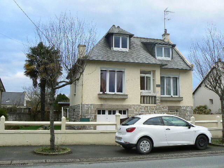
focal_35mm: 36
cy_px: 84
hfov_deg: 51.4
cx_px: 112
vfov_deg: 39.7
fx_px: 233
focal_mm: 6
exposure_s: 1/60
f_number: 3.6
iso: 80
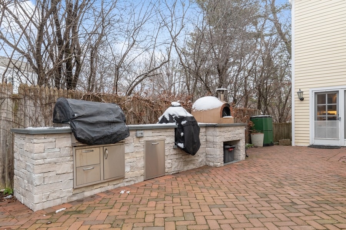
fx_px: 231
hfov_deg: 73.7
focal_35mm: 24
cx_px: 173
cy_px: 115
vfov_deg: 53.1
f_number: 9
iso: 200
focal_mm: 16
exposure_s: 1/25
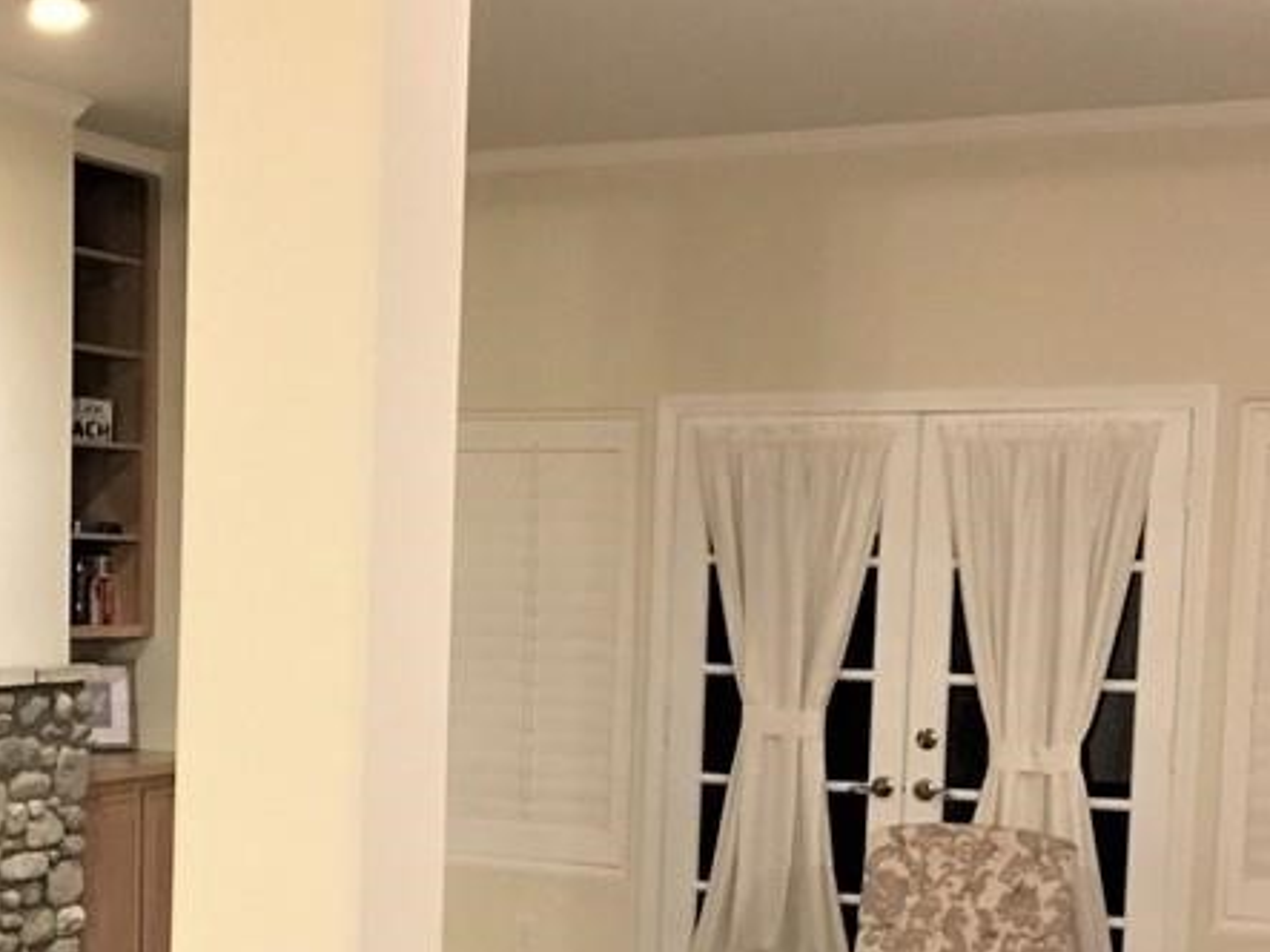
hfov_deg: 28.6
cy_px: 774
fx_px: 2457
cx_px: 355
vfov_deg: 21.6
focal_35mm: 67
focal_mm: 4.15
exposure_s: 1/15
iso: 250
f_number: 2.2
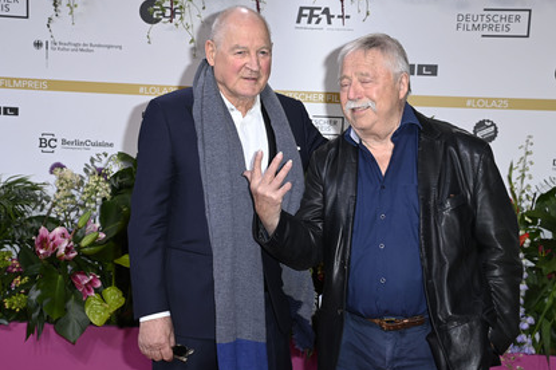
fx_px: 972
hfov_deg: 31.9
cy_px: 181
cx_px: 281
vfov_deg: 21.5
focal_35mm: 63
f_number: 6.3
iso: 640
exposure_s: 1/250
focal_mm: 58
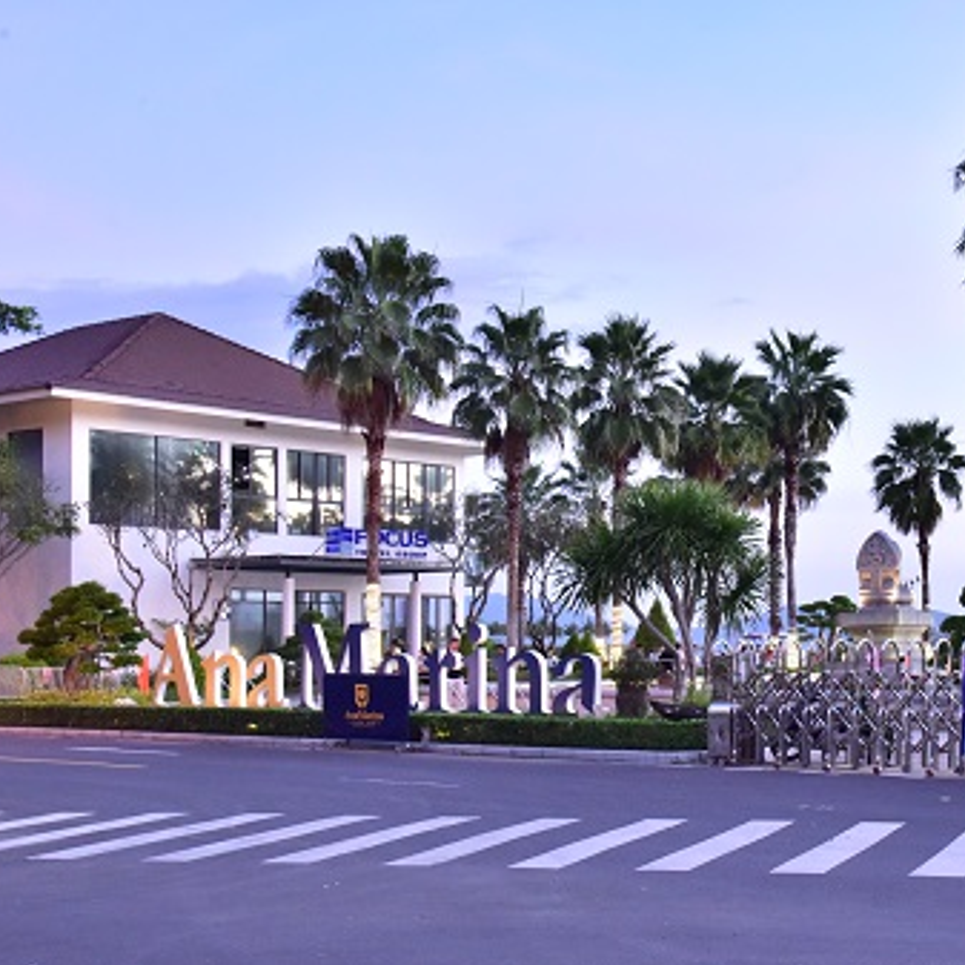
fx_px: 1672
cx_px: 813
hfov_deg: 31.1
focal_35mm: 53
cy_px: 570
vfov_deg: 32.1
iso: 4500
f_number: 10
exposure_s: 1/40
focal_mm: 35
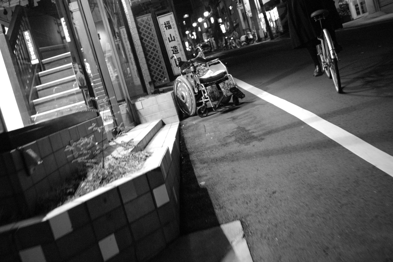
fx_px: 447
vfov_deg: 32.6
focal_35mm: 41
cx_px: 196
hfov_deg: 47.4
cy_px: 131
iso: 800
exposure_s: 1/40
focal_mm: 24.2
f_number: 2.8
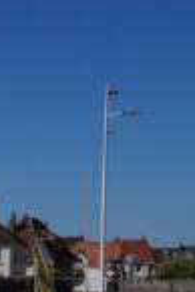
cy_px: 400
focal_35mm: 121
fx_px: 981
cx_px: -42
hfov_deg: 11.1
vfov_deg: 15.9
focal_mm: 26
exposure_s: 1/500
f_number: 13
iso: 100
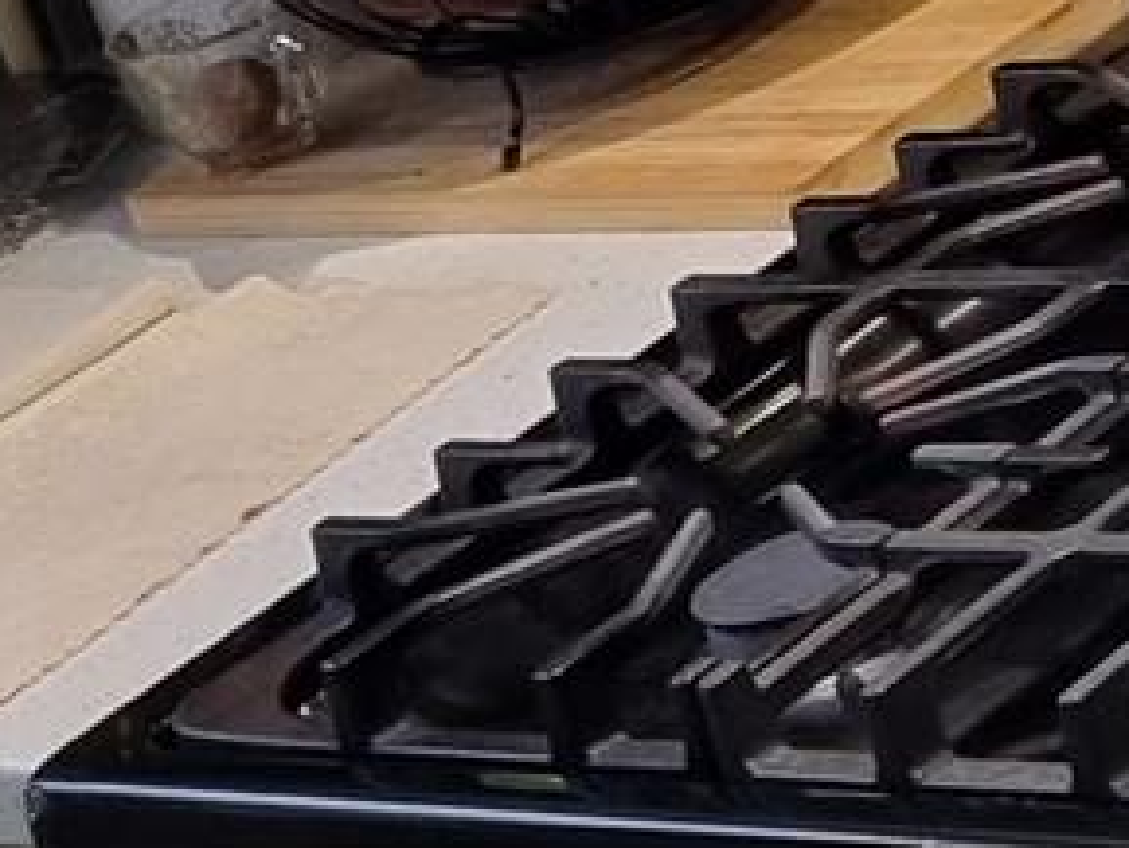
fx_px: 6004
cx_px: 922
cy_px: -375
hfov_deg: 10.7
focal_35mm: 184
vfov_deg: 7.9
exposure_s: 1/120
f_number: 1.8
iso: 320
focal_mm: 5.4
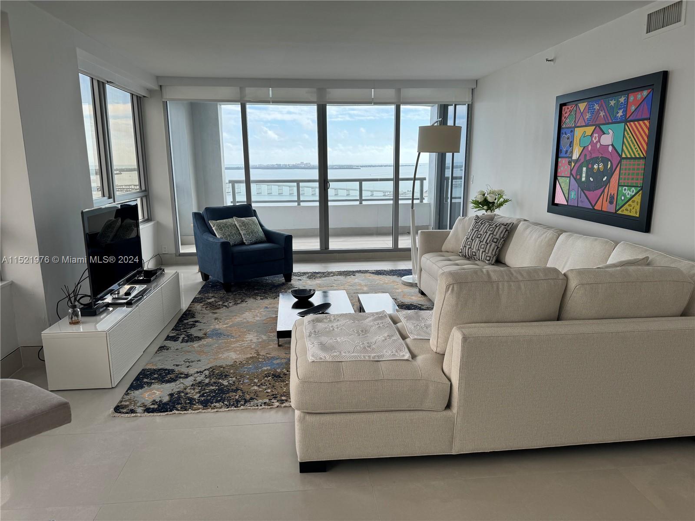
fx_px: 482
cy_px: 260
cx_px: 348
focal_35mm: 24
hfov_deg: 71.6
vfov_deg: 56.8
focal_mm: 6.86
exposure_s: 1/390
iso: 80
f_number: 1.78
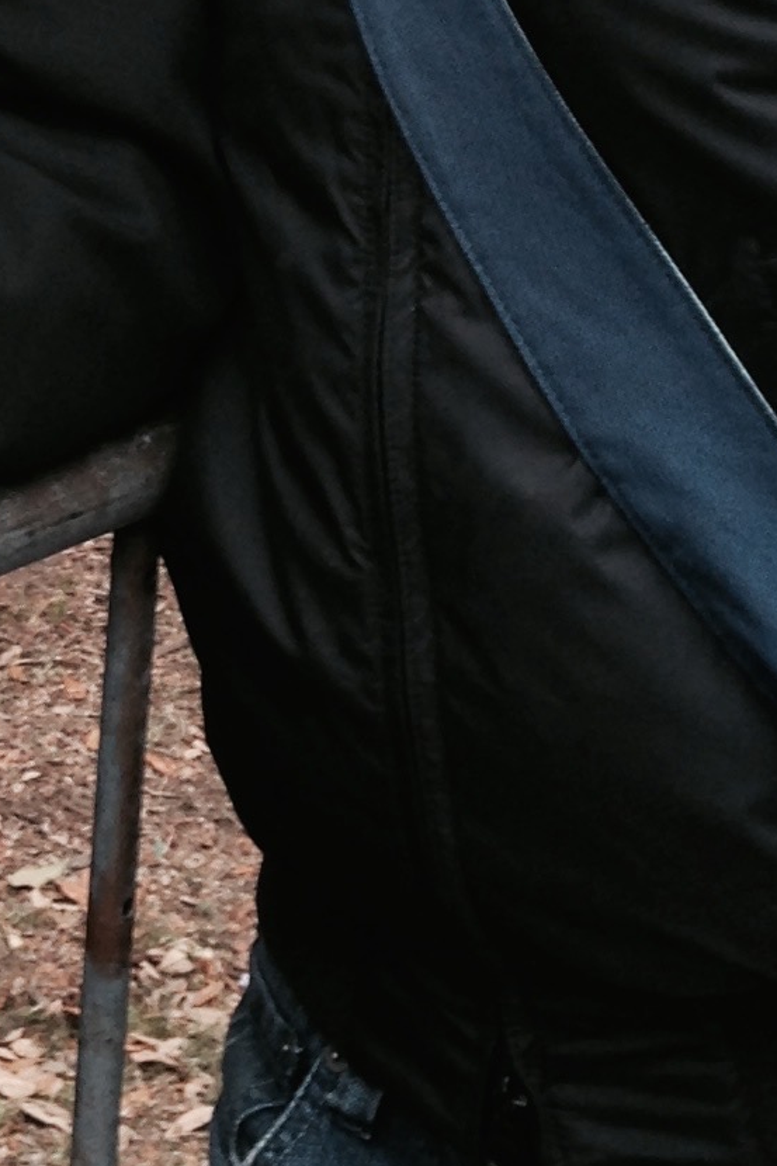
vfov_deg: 14.1
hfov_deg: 10.0
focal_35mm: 135
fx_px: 4372
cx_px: -184
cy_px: -624
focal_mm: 4.12
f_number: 2.4
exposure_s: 1/20
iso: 50
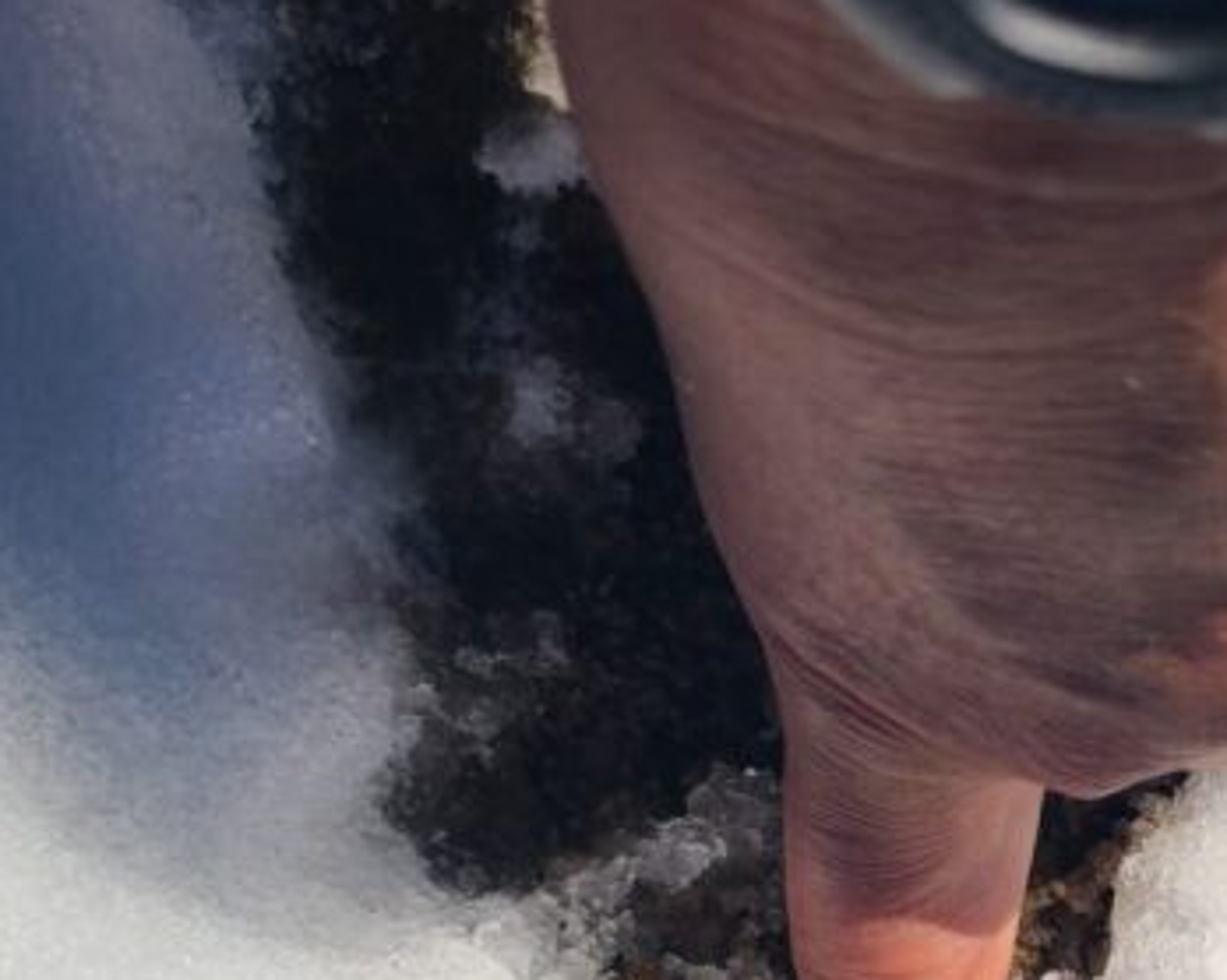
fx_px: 2032
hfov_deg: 33.1
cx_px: 867
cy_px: 941
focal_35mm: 56
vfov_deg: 25.9
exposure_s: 1/4373
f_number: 1.8
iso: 40
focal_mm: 5.4
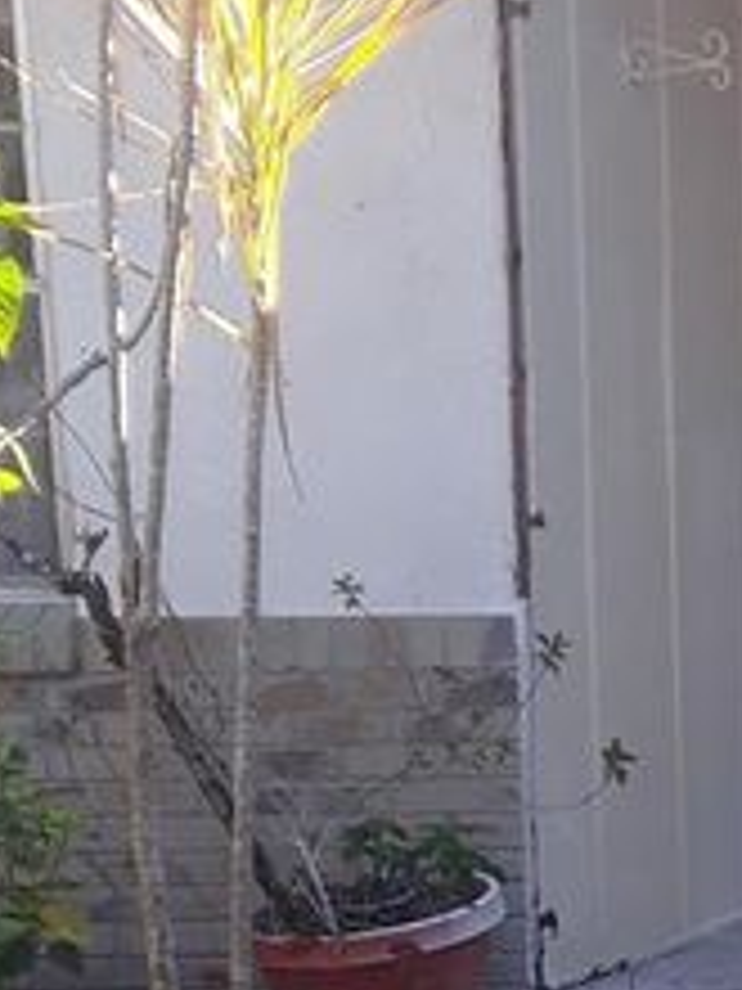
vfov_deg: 21.1
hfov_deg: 15.7
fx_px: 2601
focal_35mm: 91
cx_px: 877
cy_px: 871
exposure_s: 1/206
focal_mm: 2.47
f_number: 1.9
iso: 40
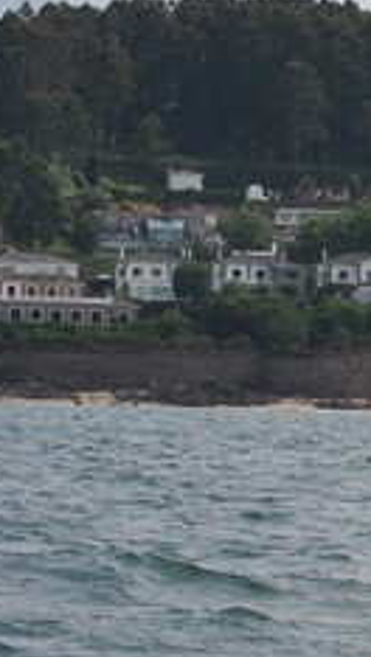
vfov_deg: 7.3
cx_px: 1105
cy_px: 73
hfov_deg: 4.0
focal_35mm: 296
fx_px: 5162
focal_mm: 55
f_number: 9
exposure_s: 1/320
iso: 100
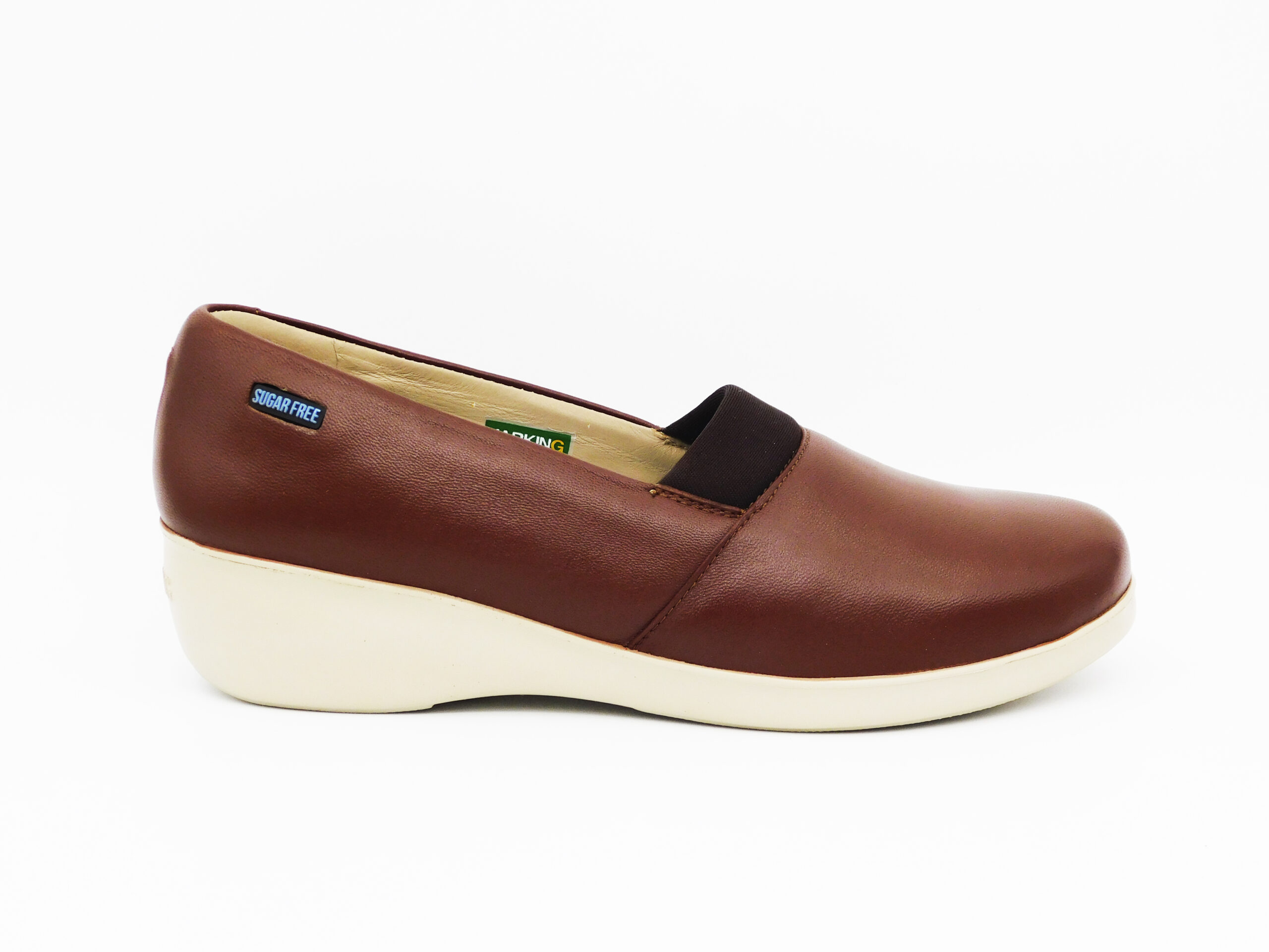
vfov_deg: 22.3
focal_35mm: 66
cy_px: 476
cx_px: 634
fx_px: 2420
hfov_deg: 29.4
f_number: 4.2
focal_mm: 11.7
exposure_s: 1/250
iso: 125
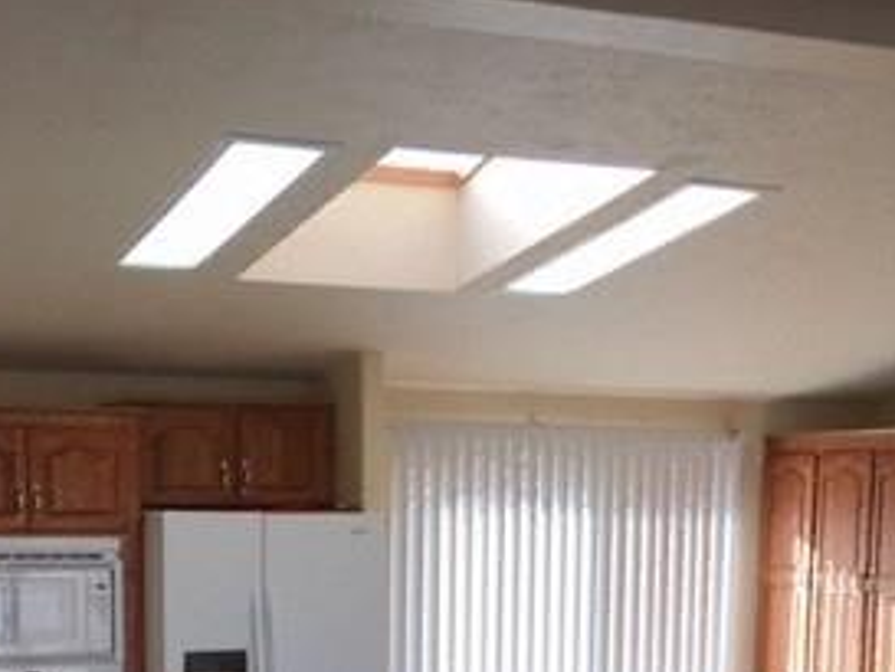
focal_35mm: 68
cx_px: 377
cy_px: 770
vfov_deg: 20.5
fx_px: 1759
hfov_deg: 28.5
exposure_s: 1/60
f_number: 2.2
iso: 25
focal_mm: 4.15
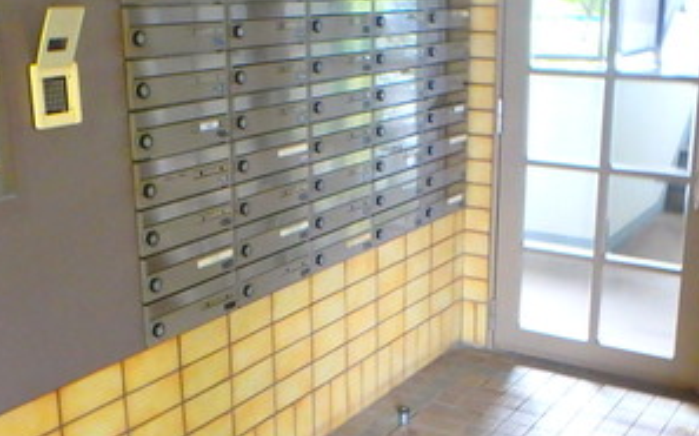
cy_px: 255
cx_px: 360
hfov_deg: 41.9
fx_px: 914
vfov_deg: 26.8
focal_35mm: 48
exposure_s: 1/10
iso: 800
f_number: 3.5
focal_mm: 3.7
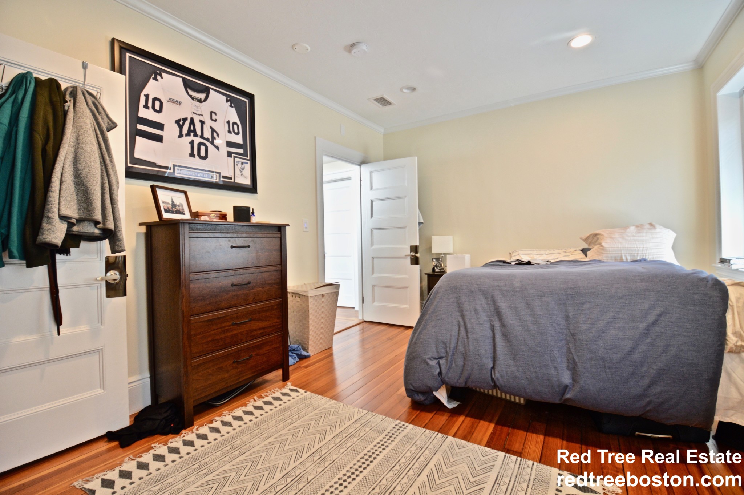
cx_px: 372
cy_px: 248
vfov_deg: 77.2
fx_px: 310
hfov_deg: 100.4
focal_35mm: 15
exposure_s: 1/40
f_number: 3.5
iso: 400
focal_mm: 10
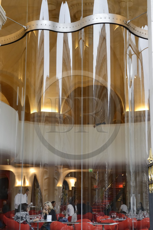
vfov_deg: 32.4
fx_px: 396
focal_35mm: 62
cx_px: 76
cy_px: 115
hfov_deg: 21.9
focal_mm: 62
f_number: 5
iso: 800
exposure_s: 1/80
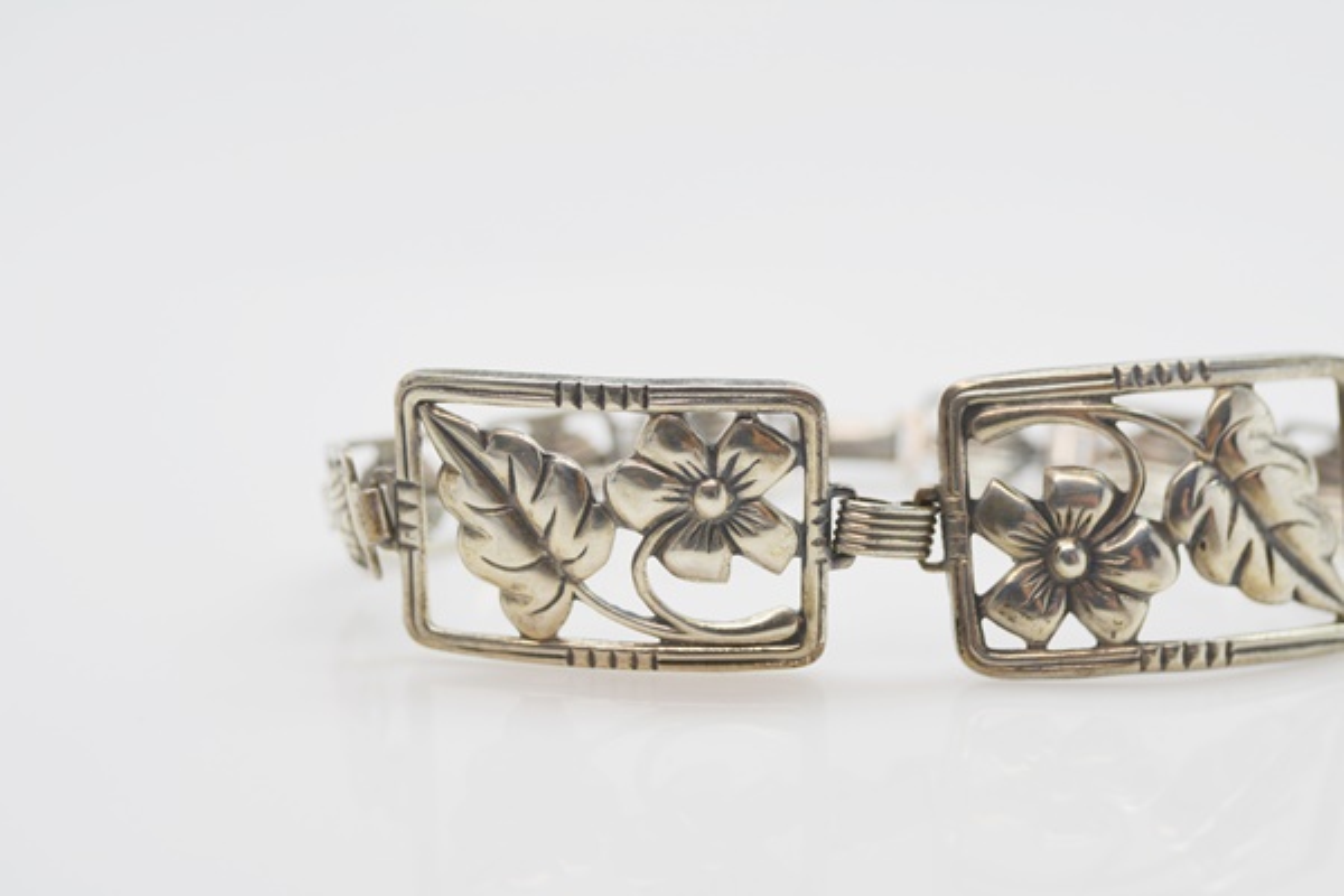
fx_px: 1568
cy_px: 448
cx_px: 672
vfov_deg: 31.9
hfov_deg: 46.4
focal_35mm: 42
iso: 200
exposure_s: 1/125
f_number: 5.6
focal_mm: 28
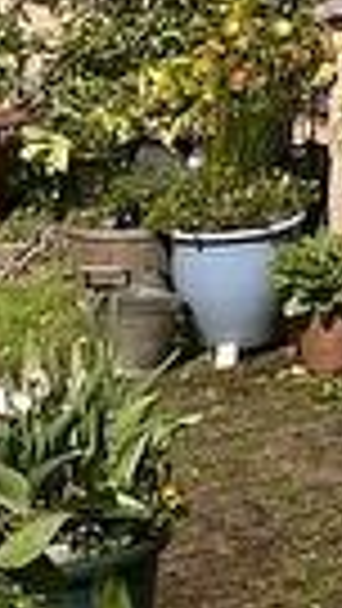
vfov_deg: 11.8
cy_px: -570
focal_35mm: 164
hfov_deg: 7.0
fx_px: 2642
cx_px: 796
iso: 16
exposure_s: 1/2667
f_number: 1.8
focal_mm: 3
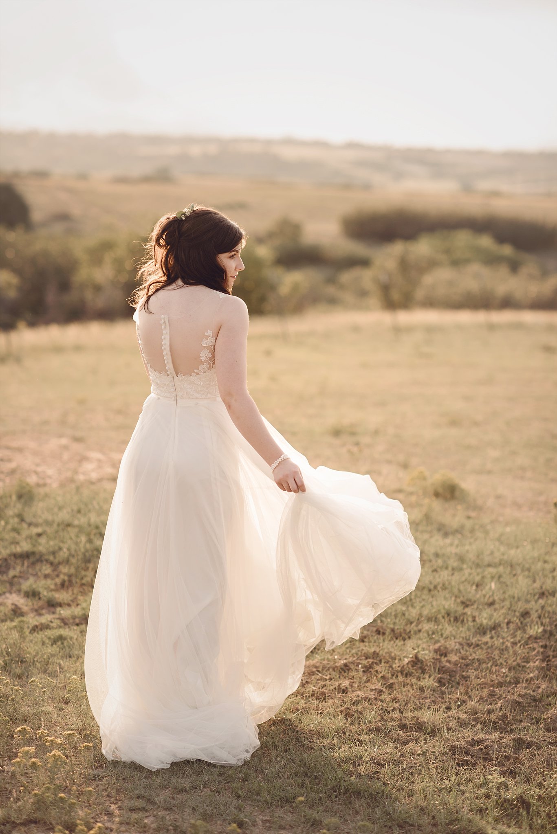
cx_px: 278
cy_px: 417
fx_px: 1971
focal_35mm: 85
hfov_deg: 16.1
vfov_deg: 23.9
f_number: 2.5
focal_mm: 85
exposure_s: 1/1000
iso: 200
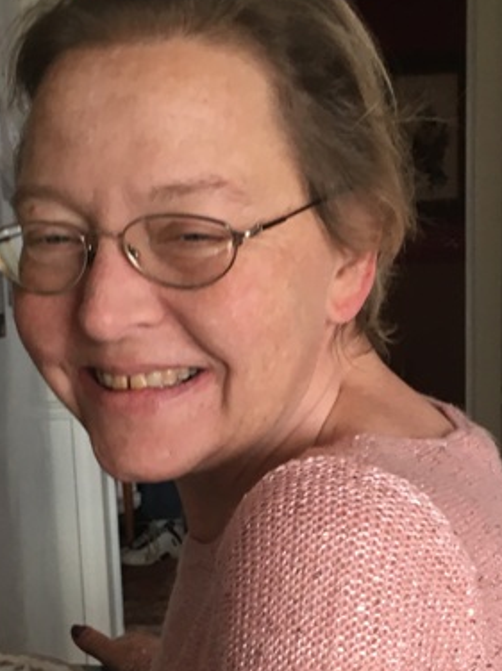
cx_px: 257
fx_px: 620
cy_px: 315
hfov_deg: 44.1
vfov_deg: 56.8
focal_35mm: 32
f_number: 2.2
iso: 64
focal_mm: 4.15
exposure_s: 1/30
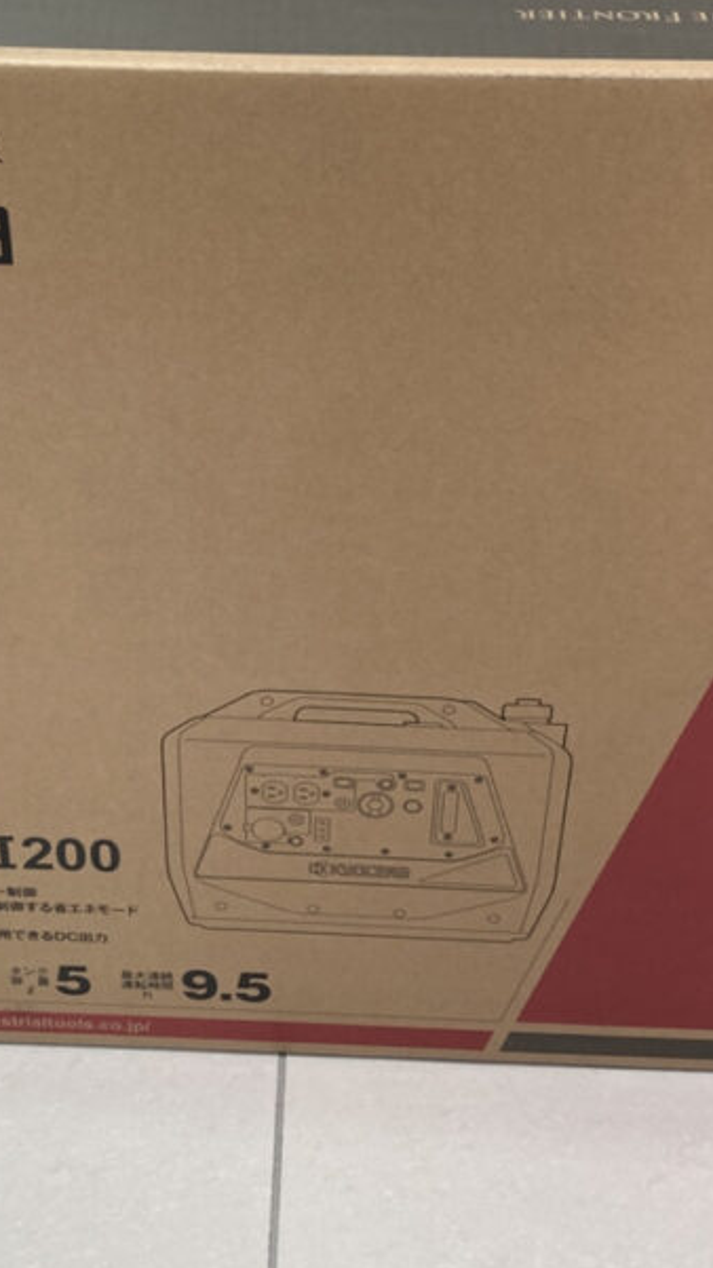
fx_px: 1748
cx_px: 224
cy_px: 553
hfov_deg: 22.9
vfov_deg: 39.8
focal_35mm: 52
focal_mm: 3.99
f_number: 1.8
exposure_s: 1/121
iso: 50
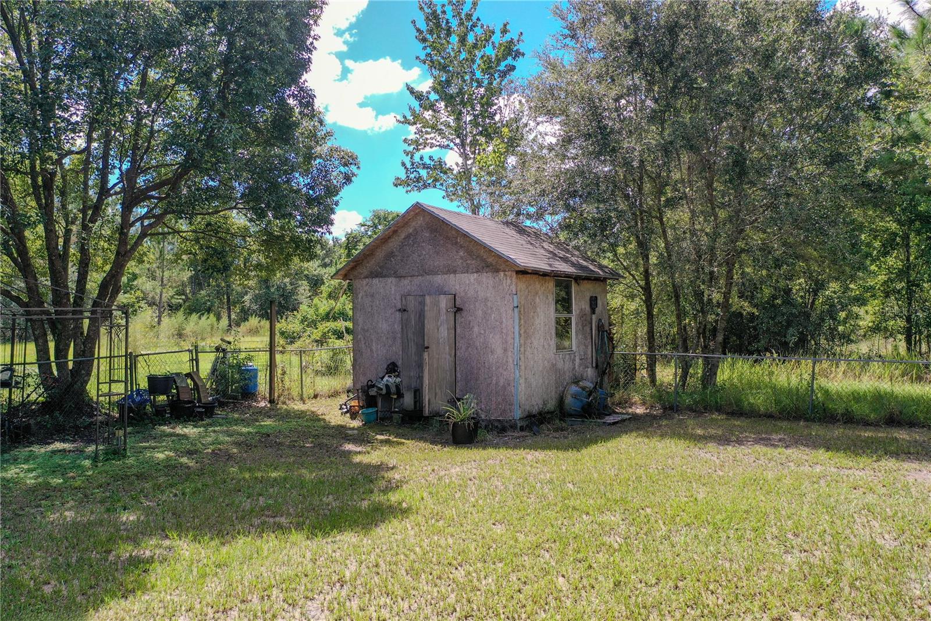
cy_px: 310
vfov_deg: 46.4
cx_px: 466
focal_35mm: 28
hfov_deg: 65.5
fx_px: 724
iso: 100
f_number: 3.2
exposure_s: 1/50
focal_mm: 10.26
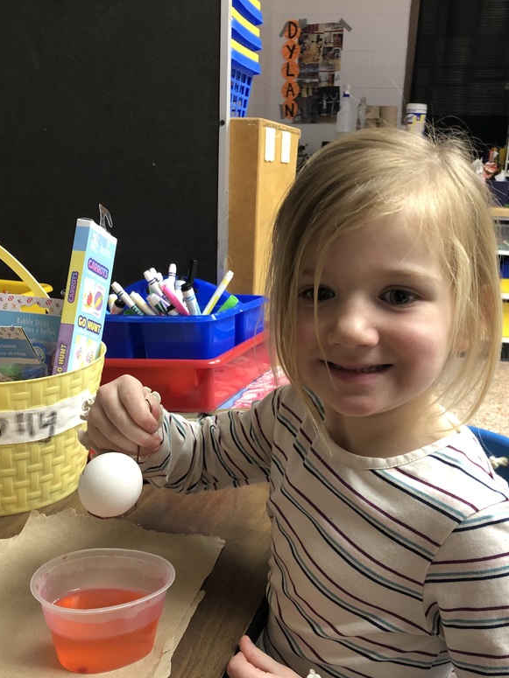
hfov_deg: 38.7
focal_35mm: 37
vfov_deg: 49.8
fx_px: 726
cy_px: 405
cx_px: 264
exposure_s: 1/15
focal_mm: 3.99
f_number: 1.8
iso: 50
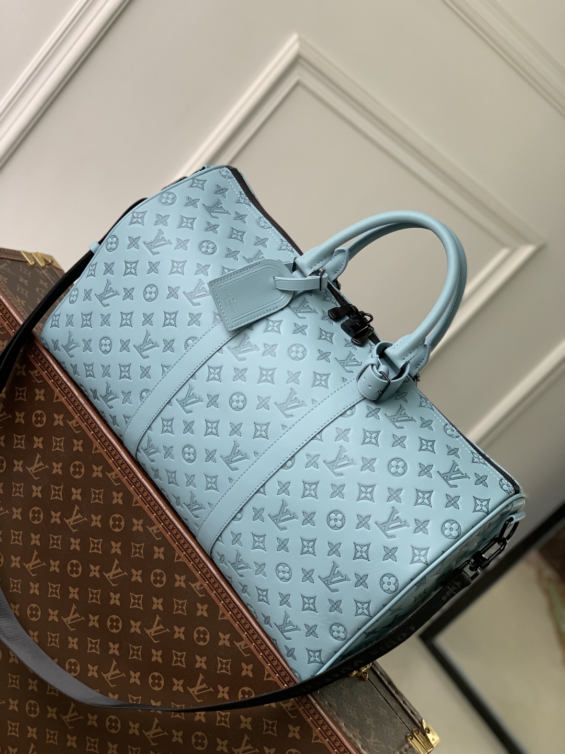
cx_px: 282
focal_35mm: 52
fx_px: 1132
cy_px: 377
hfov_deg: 28.0
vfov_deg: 36.8
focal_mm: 6
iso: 50
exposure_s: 1/122
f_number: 2.4
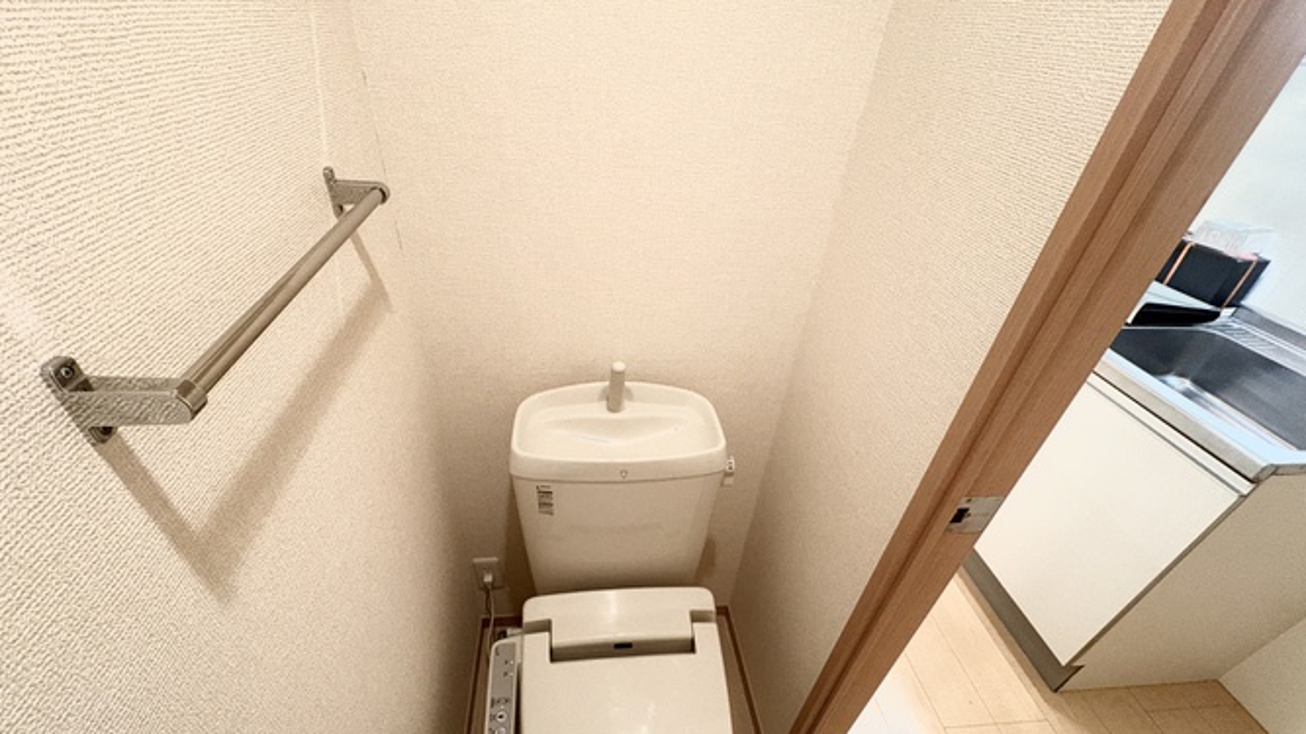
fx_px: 554
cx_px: 634
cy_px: 459
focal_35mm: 16
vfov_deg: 66.1
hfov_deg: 99.4
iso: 640
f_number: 2.2
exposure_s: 1/50
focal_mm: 2.22
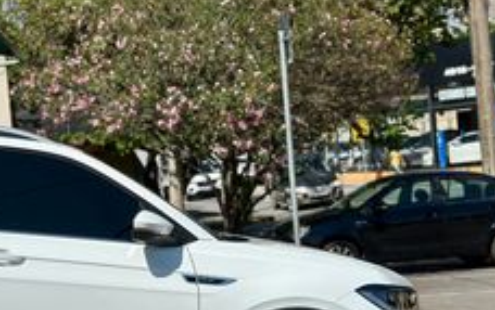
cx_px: 9
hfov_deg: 19.3
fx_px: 1418
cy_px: 225
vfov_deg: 12.5
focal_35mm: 105
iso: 100
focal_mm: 6.86
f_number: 1.78
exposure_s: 1/13699
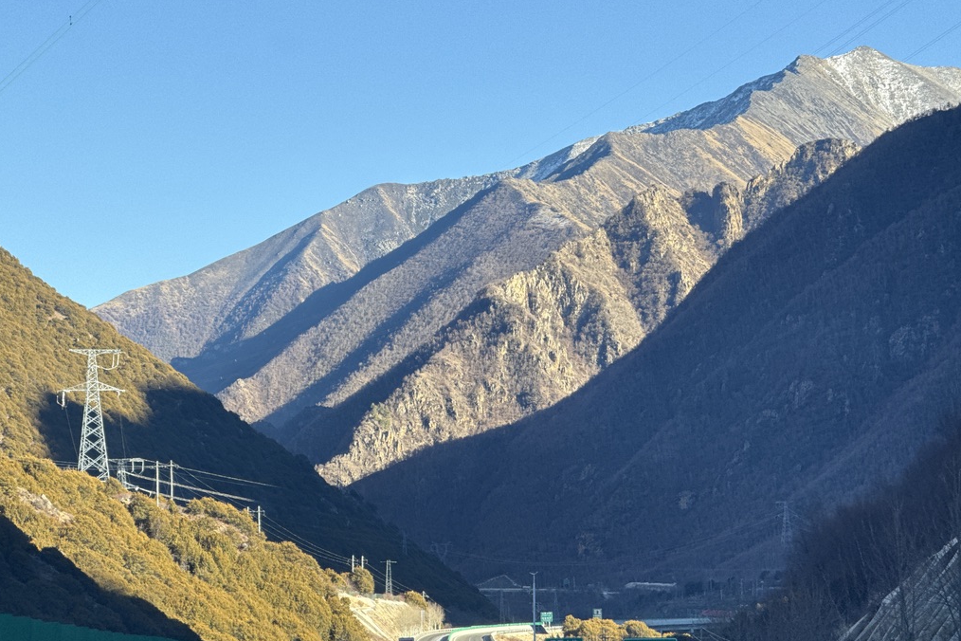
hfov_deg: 16.3
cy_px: 329
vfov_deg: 10.9
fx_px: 3363
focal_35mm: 126
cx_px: 482
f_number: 2.8
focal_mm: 15.66
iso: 80
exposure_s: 1/215
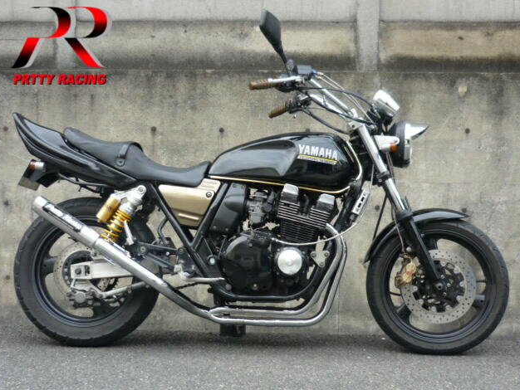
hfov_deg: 40.4
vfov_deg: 30.9
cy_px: 193
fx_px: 706
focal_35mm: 47
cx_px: 260
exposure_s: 1/125
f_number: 2.8
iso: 100
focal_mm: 5.5
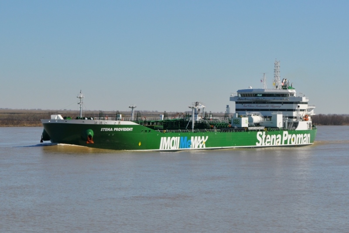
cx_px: 174
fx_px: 1090
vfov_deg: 12.2
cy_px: 116
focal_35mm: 112
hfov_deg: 18.2
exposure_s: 1/500
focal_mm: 75
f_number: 11
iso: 200
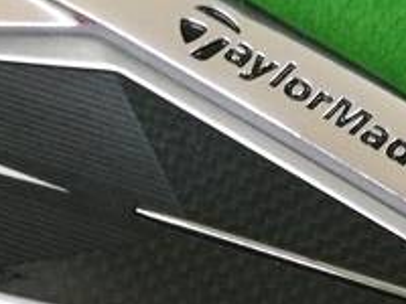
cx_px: 219
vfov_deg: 14.6
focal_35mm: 99
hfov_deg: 19.8
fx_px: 1161
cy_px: 320
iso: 160
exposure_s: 1/30
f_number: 2.4
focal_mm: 3.3
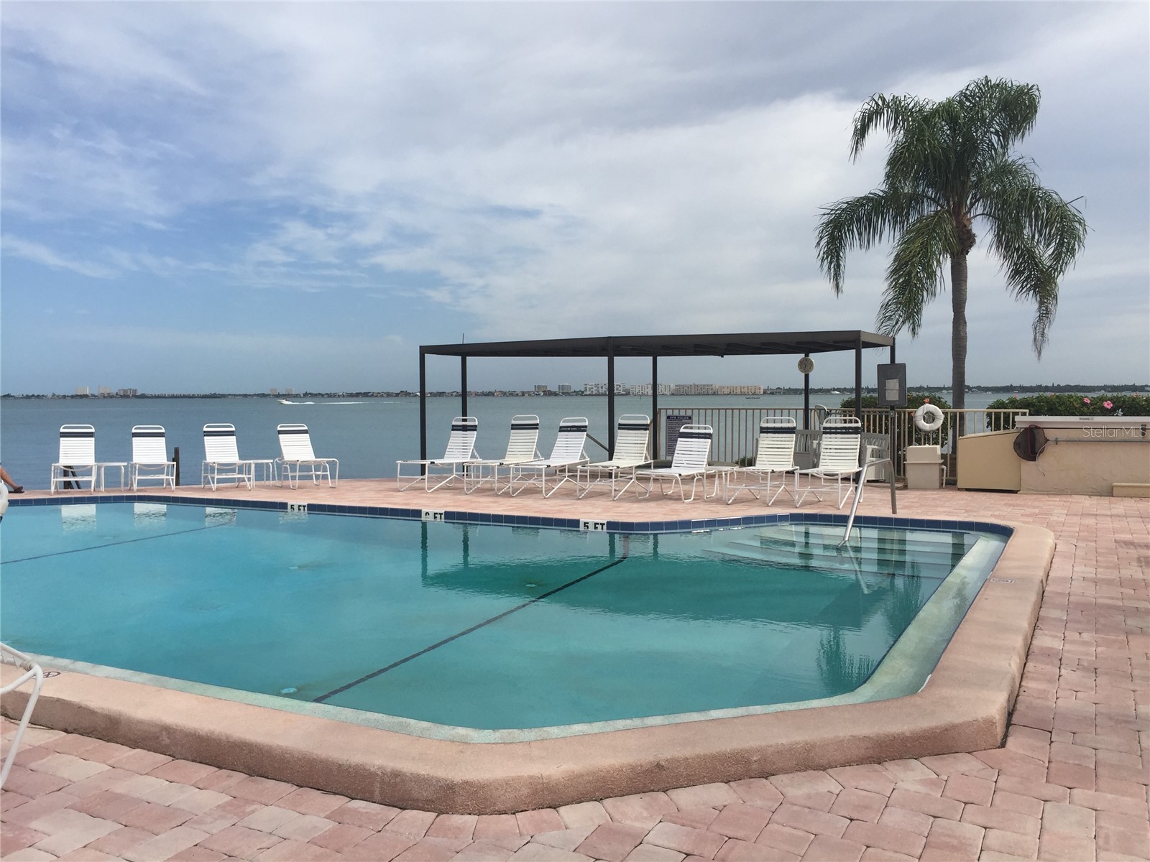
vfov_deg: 48.2
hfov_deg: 61.7
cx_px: 575
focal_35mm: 29
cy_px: 431
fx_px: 963
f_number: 2.2
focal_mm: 4.15
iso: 32
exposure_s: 1/2639
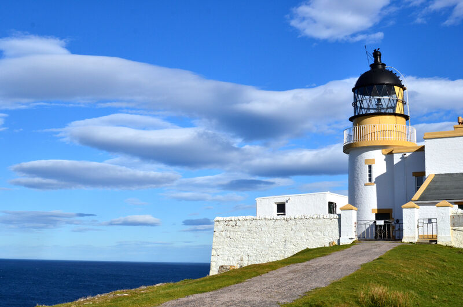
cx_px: 232
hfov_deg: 37.9
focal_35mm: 52
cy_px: 154
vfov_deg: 25.6
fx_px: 674
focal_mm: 35
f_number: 11
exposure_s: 1/1250
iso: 400
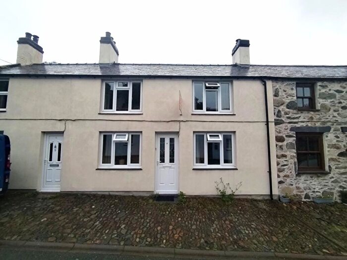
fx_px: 170
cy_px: 130
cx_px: 174
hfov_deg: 91.0
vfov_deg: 74.7
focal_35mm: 17
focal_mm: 1.42
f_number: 2.2
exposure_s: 1/1190
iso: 100
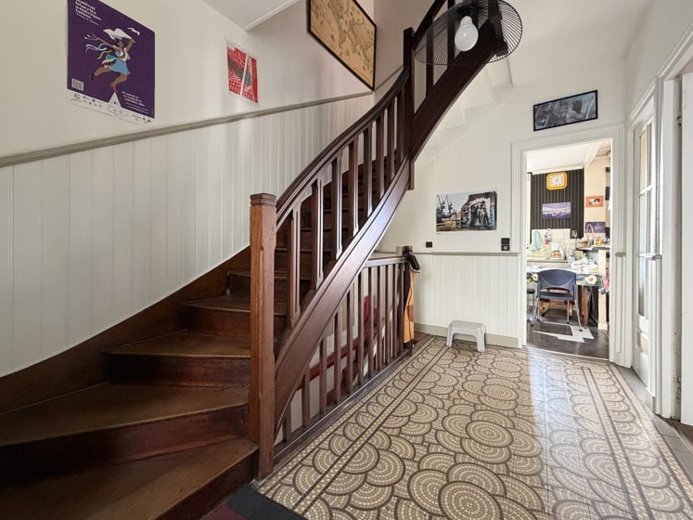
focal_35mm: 15
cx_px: 354
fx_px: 300
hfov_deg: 98.2
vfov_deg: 81.7
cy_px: 251
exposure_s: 1/60
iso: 400
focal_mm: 2.22
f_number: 2.2
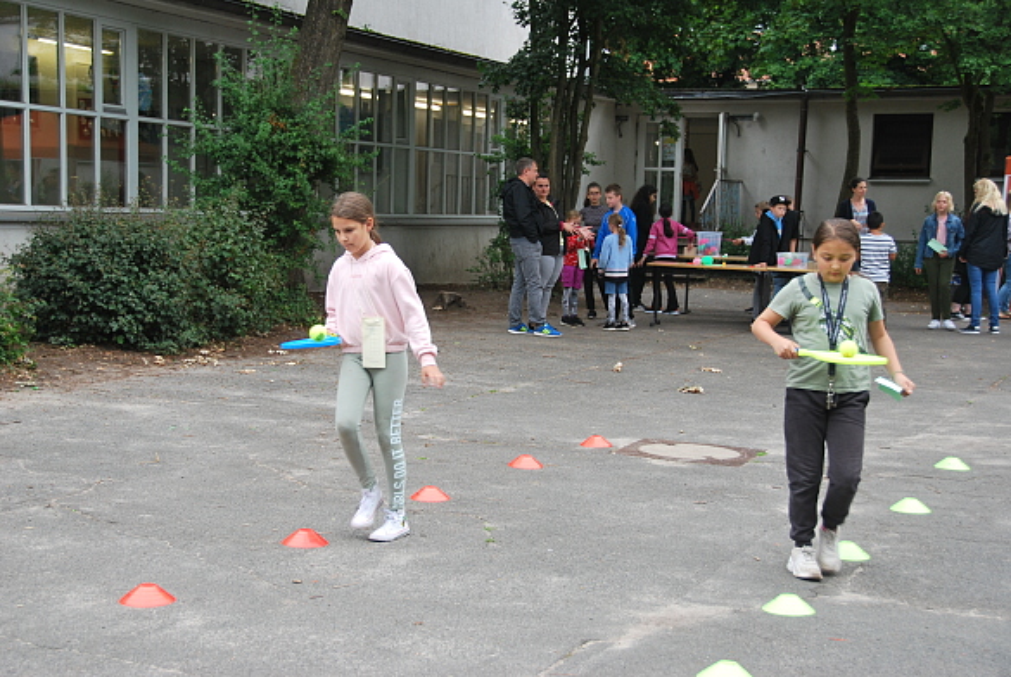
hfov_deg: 33.4
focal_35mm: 60
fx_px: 1688
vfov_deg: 22.7
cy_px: 338
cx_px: 506
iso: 200
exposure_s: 1/80
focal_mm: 40
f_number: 5
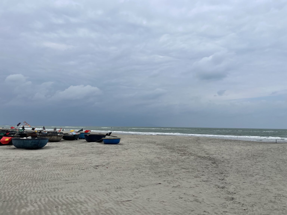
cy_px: 108
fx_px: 216
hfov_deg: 67.3
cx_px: 144
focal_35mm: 26
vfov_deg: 53.1
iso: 32
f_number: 1.6
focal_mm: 4.2
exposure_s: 1/6897
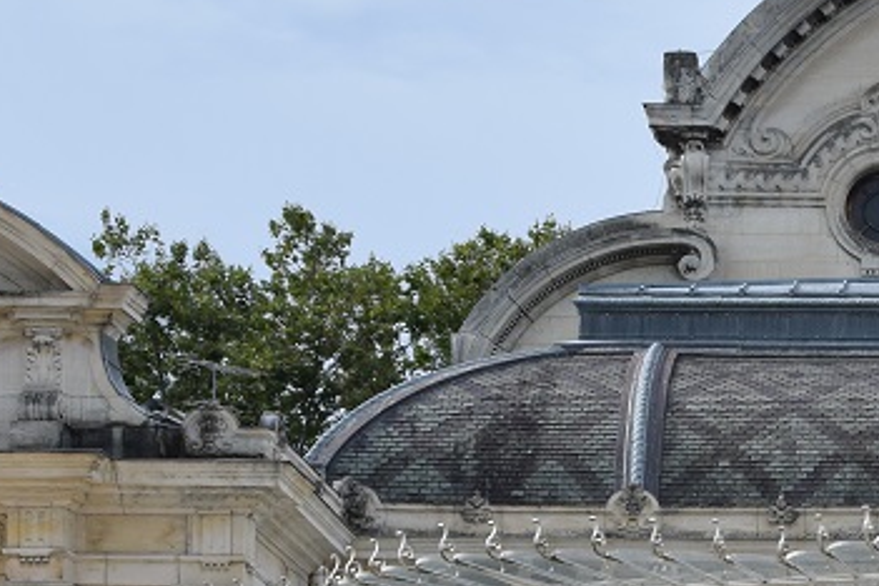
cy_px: 724
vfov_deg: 7.6
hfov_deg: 11.2
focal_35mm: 180
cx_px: 1144
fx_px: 4388
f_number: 9
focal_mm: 35
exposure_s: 1/320
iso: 200
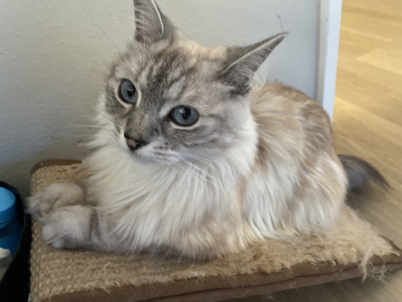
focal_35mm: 26
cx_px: 201
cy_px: 151
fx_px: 302
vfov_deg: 53.1
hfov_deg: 67.3
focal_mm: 4.2
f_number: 1.6
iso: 640
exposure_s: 1/30
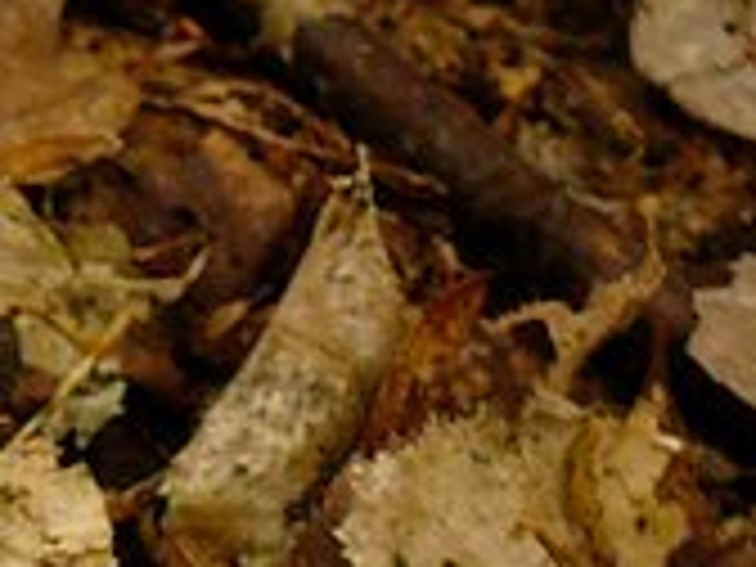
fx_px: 3647
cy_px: 950
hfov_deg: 11.2
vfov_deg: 8.6
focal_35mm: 167
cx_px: -508
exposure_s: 1/30
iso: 160
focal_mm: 5.2
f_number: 2.8
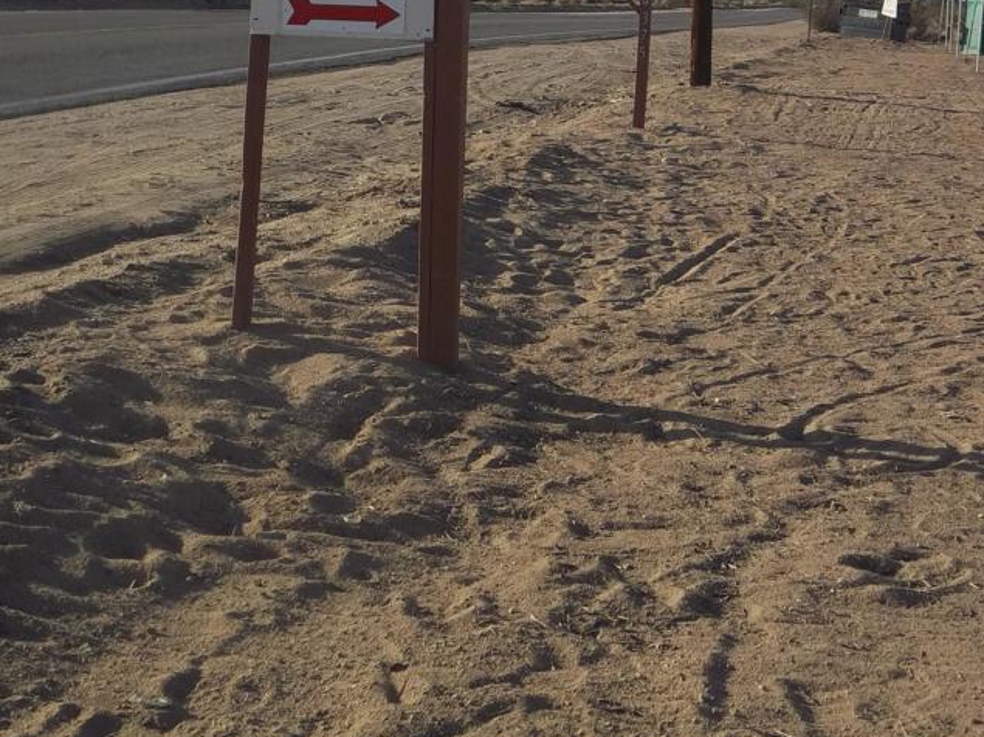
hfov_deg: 27.4
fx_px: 2018
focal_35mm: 71
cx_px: 570
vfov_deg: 20.5
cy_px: 163
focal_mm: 7.8
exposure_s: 1/160
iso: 80
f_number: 11.3
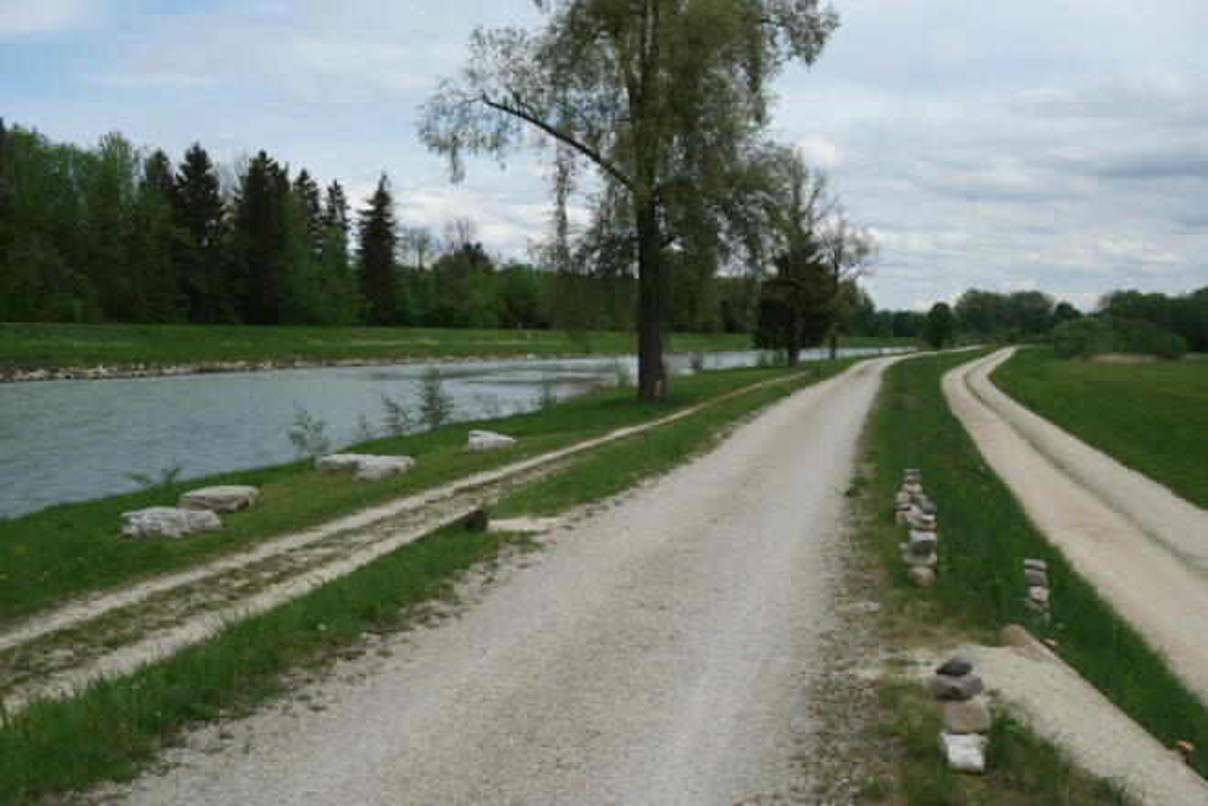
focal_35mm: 43
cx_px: 604
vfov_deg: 31.2
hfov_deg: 45.4
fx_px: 1443
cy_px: 403
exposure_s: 1/200
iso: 125
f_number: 9
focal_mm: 15.82
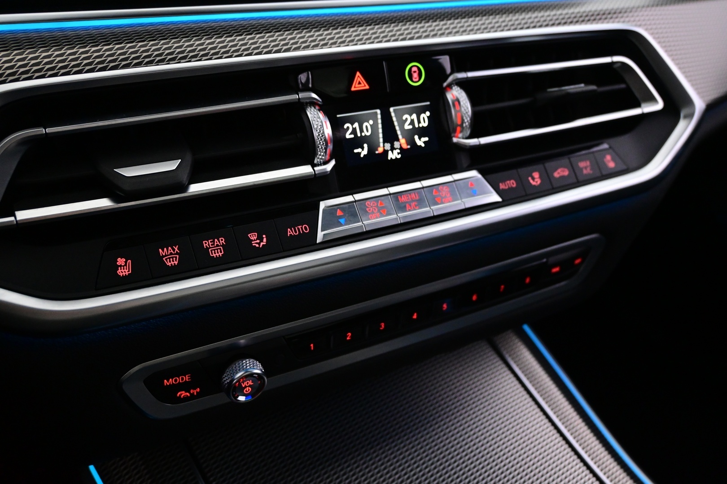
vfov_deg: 39.1
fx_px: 682
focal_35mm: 34
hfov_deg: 56.1
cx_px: 364
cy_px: 242
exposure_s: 1/40
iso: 2800
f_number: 4
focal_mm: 22.5
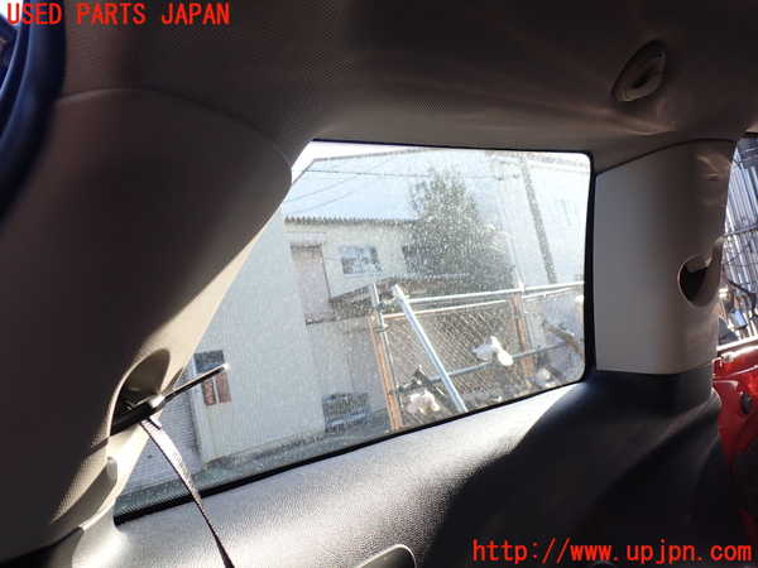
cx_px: 379
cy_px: 284
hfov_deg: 60.0
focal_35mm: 30
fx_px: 657
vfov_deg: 46.8
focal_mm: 5.4
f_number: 3.2
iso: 100
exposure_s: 1/200
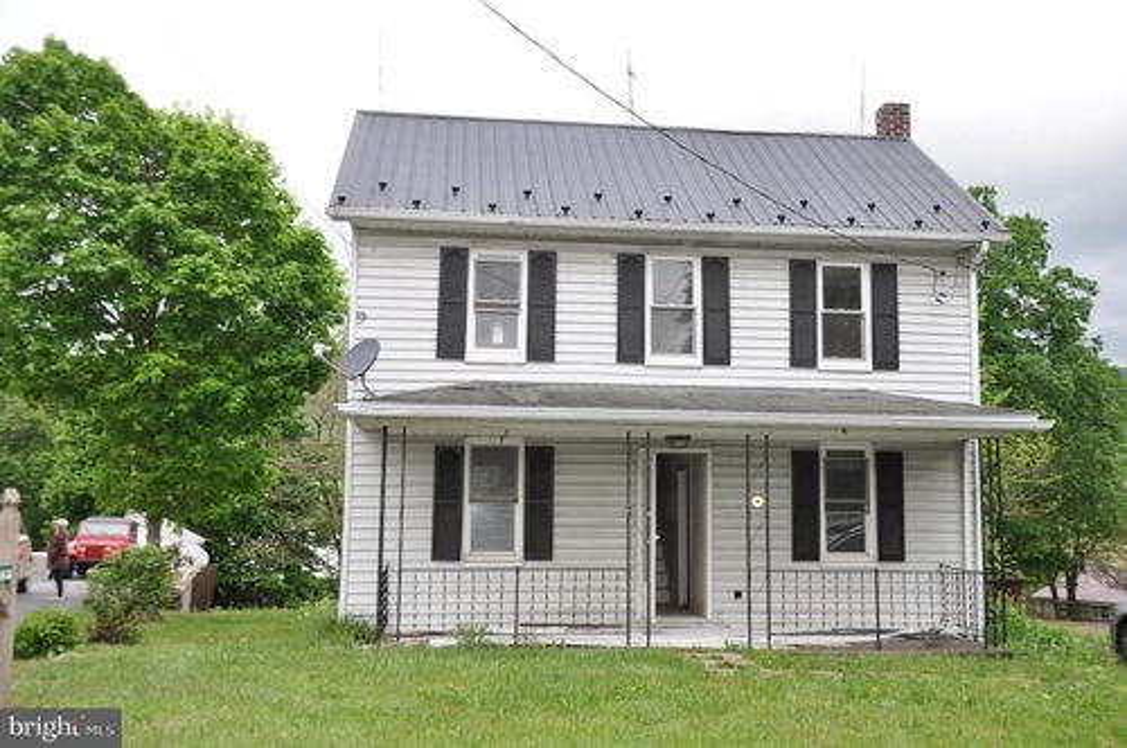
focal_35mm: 36
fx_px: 1126
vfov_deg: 36.8
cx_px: 564
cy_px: 374
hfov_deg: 53.2
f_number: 8
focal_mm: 24
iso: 200
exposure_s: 1/200
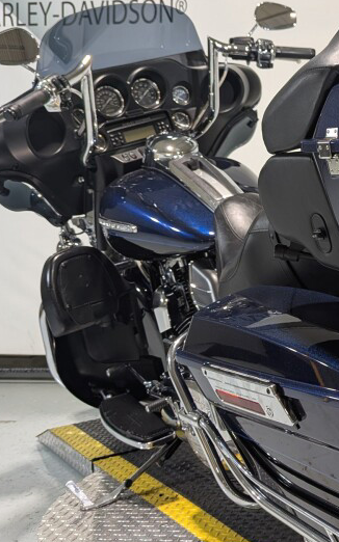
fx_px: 769
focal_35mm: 52
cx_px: 364
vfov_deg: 38.7
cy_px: 221
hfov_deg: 23.5
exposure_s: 1/60
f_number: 1.85
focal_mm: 6.81
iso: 45
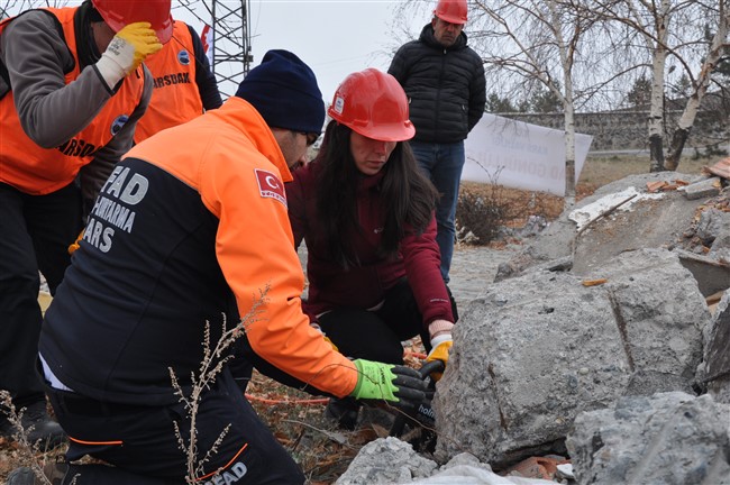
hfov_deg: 46.4
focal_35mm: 42
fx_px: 851
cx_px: 365
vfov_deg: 31.8
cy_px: 242
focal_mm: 28
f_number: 9
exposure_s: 1/320
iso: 500
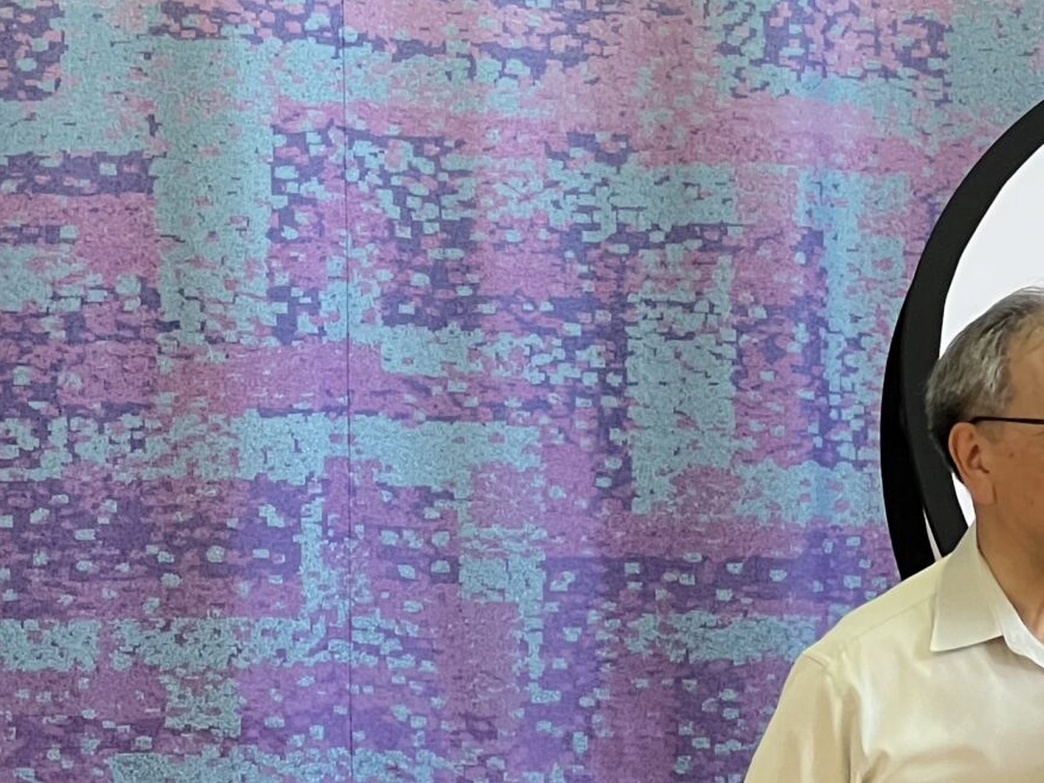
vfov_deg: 6.6
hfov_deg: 8.6
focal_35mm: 225
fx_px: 6786
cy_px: 816
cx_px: 1502
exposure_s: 1/99
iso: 160
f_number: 2.8
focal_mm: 9
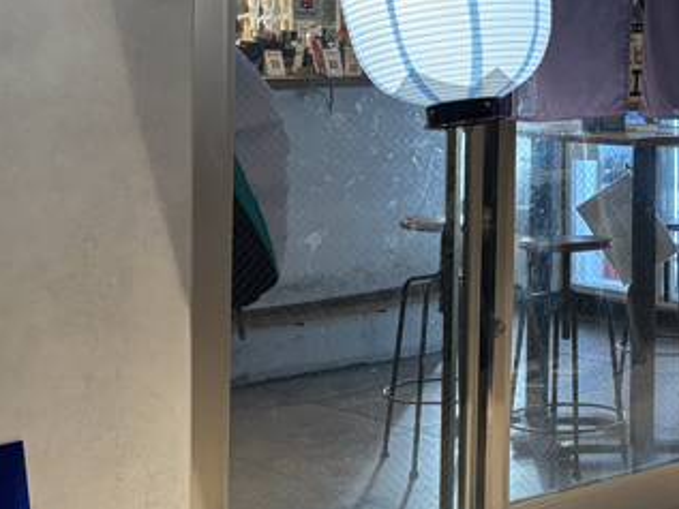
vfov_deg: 17.3
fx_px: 1648
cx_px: 715
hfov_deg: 22.2
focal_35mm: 84
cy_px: 30
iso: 250
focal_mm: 5.96
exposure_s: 1/50
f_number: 1.6
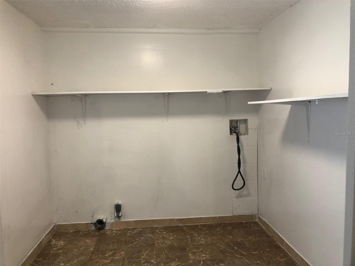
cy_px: 133
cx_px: 178
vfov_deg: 49.7
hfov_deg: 63.4
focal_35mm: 28
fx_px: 287
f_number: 1.8
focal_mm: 3.99
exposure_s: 1/20
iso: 40
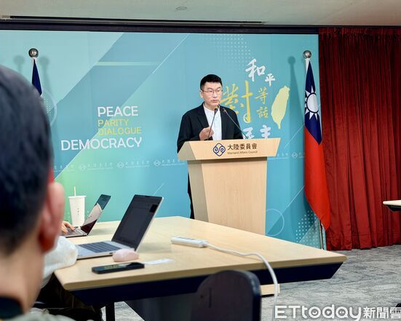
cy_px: 163
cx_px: 189
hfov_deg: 36.6
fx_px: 605
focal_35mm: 51
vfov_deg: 29.7
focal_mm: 6.76
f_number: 1.78
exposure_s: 1/120
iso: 80
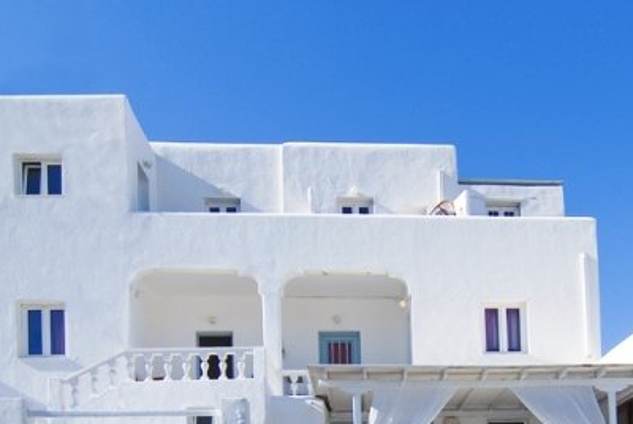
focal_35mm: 36
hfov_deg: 50.5
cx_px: 486
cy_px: 358
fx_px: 634
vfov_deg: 35.4
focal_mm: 12
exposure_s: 1/200
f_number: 7.1
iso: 100
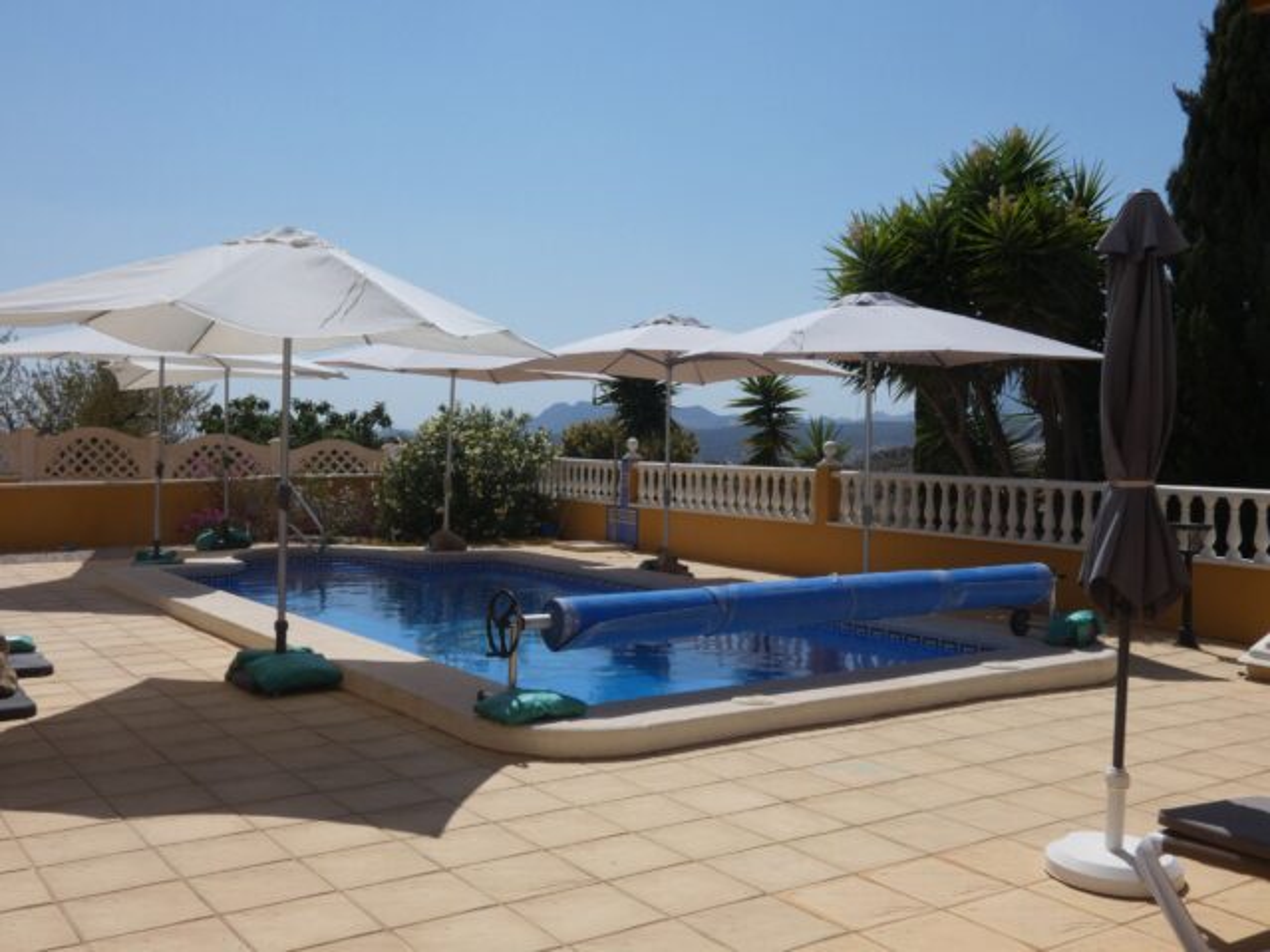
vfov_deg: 40.7
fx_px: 1284
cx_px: 635
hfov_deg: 52.6
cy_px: 476
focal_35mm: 35
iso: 80
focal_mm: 6.2
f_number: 5.6
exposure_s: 1/1000
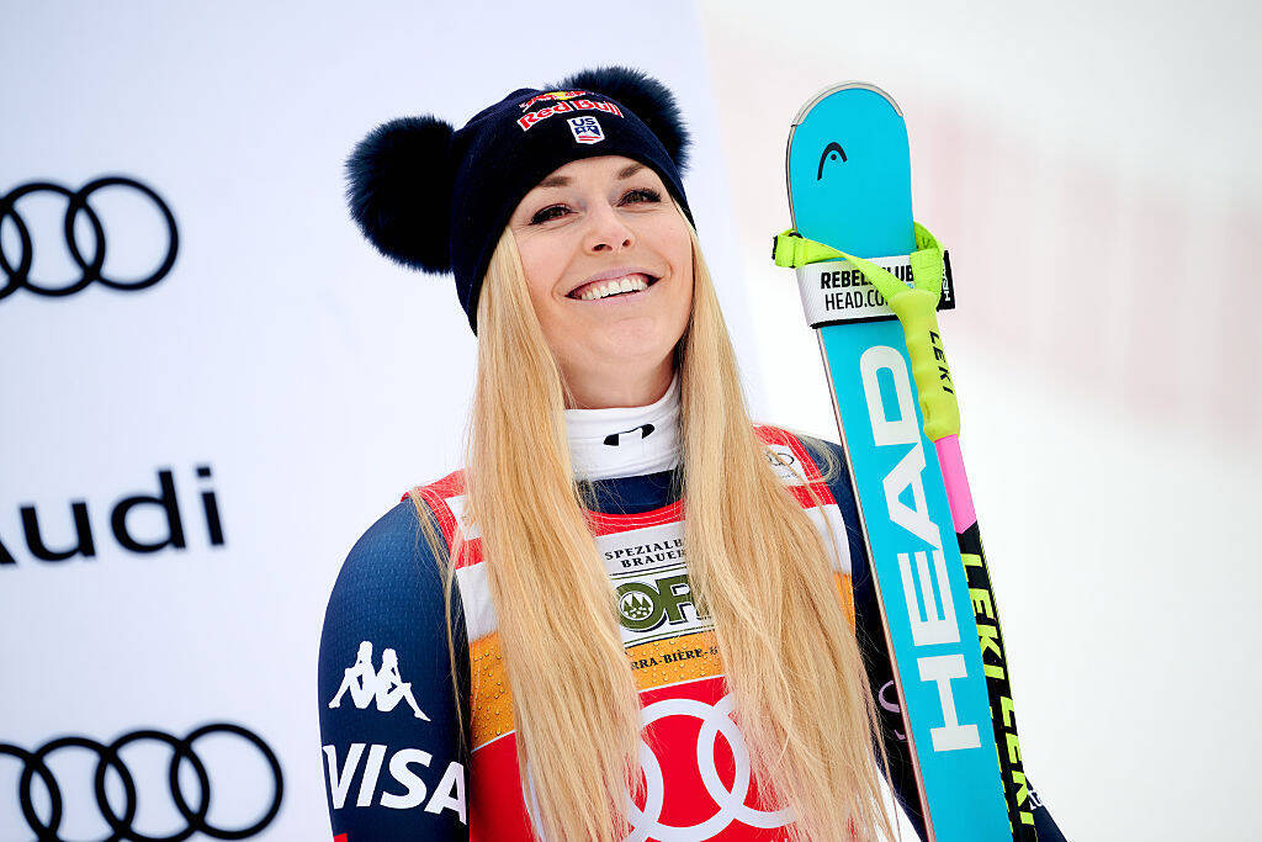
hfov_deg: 5.2
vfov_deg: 3.4
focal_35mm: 400
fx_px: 14023
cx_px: 631
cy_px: 421
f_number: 5.6
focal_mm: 400
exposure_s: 1/1000
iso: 900
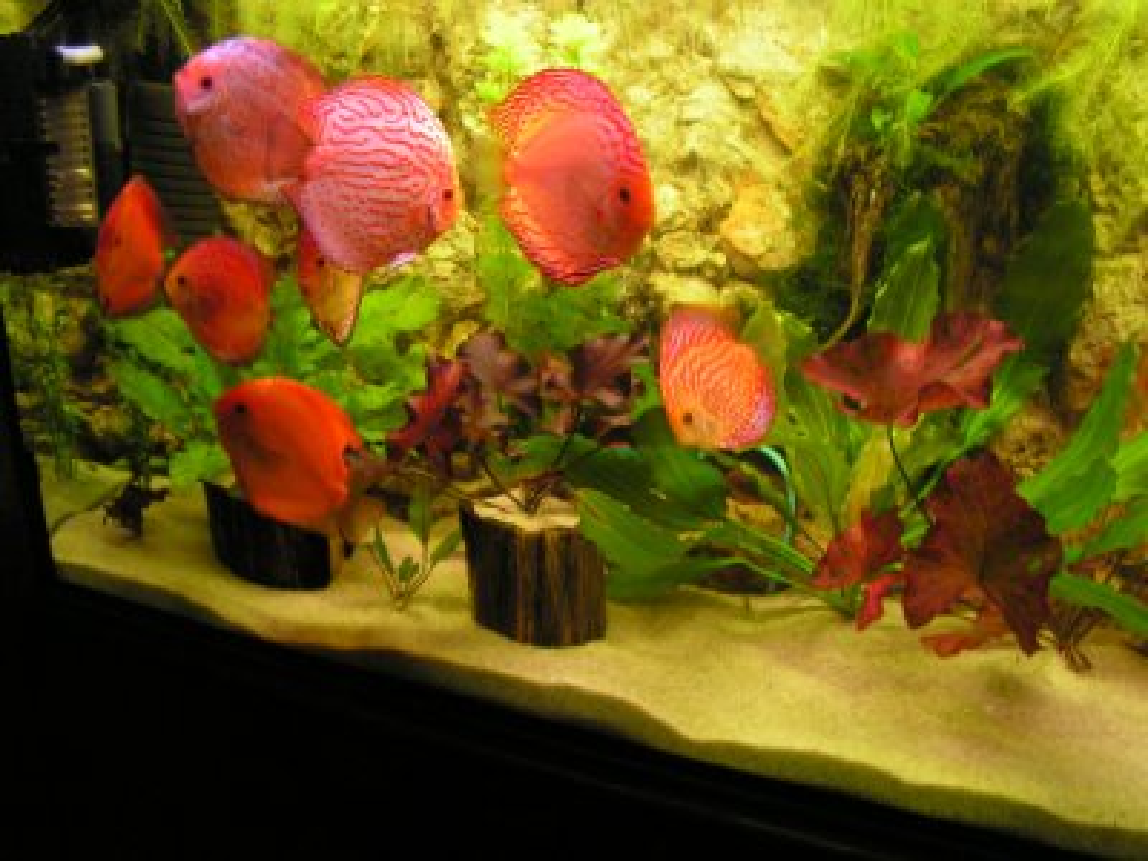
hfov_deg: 51.4
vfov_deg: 39.7
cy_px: 430
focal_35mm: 36
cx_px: 574
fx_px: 1194
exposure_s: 1/15
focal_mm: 6
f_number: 3.2
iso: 200
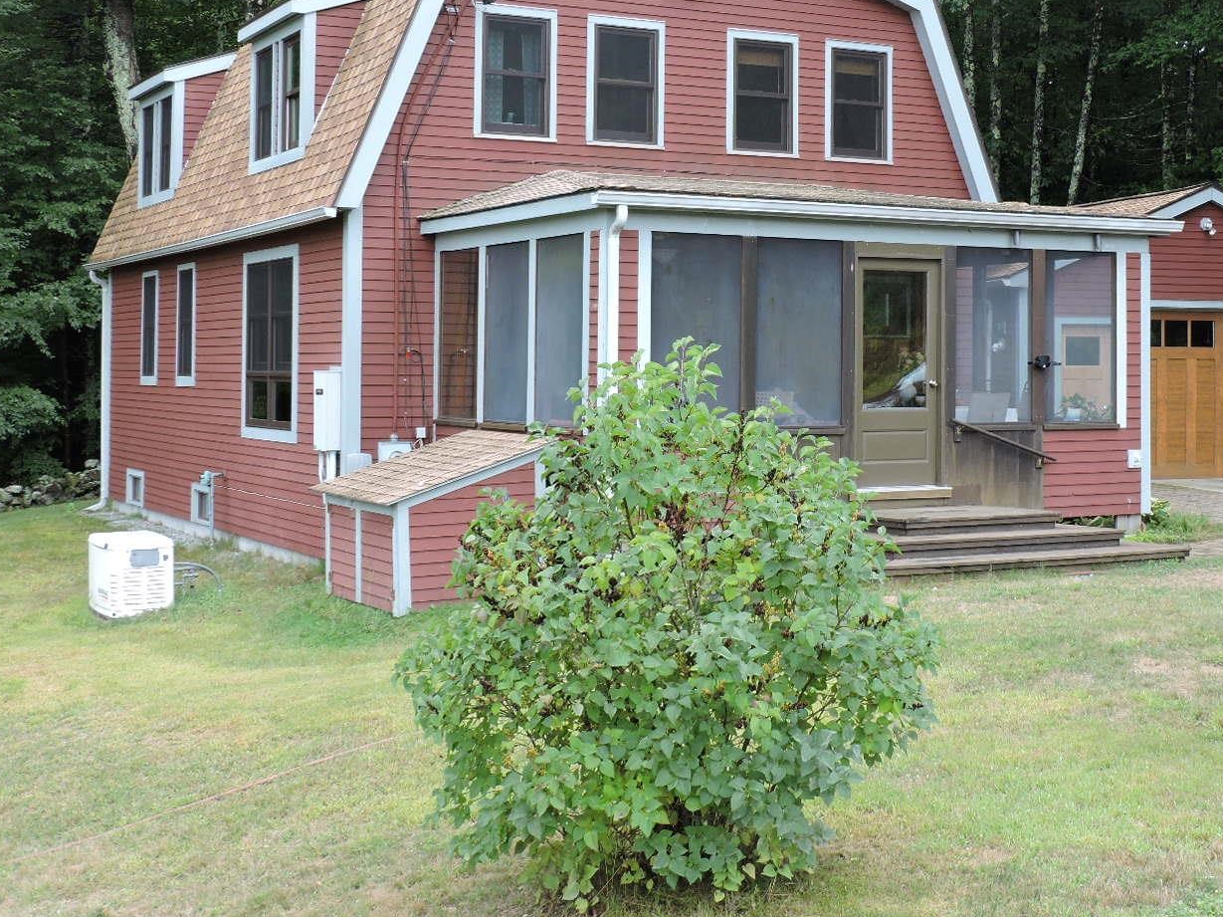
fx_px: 1978
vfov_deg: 26.0
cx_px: 772
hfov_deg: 34.2
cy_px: 322
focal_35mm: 56
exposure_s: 1/60
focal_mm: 7.7
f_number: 3.4
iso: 100
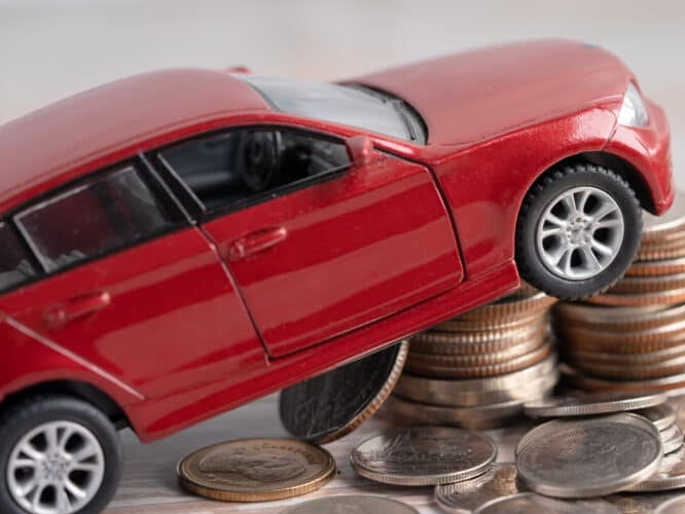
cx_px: 510
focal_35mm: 133
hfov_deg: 14.8
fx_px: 2633
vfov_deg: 11.1
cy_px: 319
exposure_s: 1/60
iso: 100
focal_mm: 90
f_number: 5.6
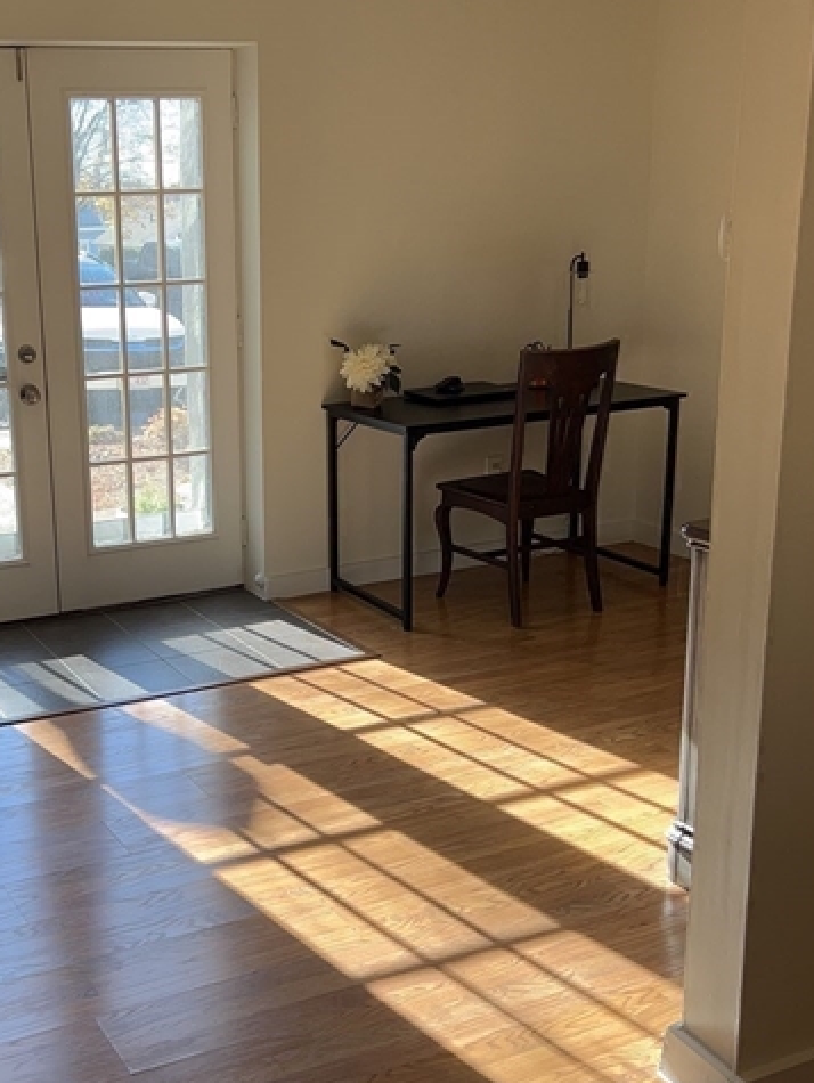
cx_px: 192
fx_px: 1315
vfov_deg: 44.8
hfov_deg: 33.6
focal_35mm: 42
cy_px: 545
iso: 40
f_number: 1.5
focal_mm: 5.7
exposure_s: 1/193
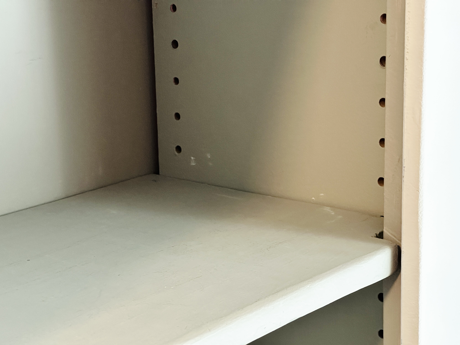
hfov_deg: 25.3
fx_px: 1023
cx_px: 230
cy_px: 172
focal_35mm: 77
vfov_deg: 19.1
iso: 500
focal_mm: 9
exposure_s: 1/41
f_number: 2.8
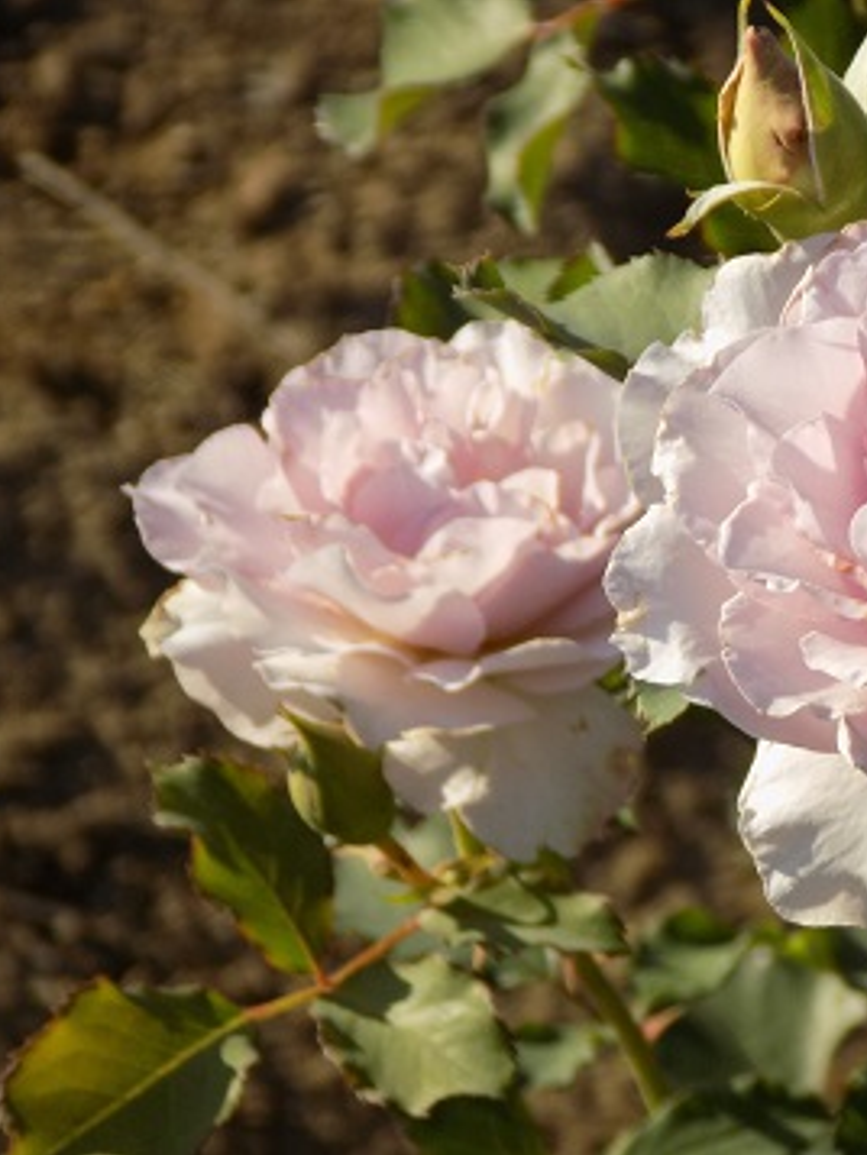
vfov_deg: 6.3
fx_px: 10547
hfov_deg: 4.7
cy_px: 579
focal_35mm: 316
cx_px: 731
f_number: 5.6
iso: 80
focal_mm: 41.8
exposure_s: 1/250
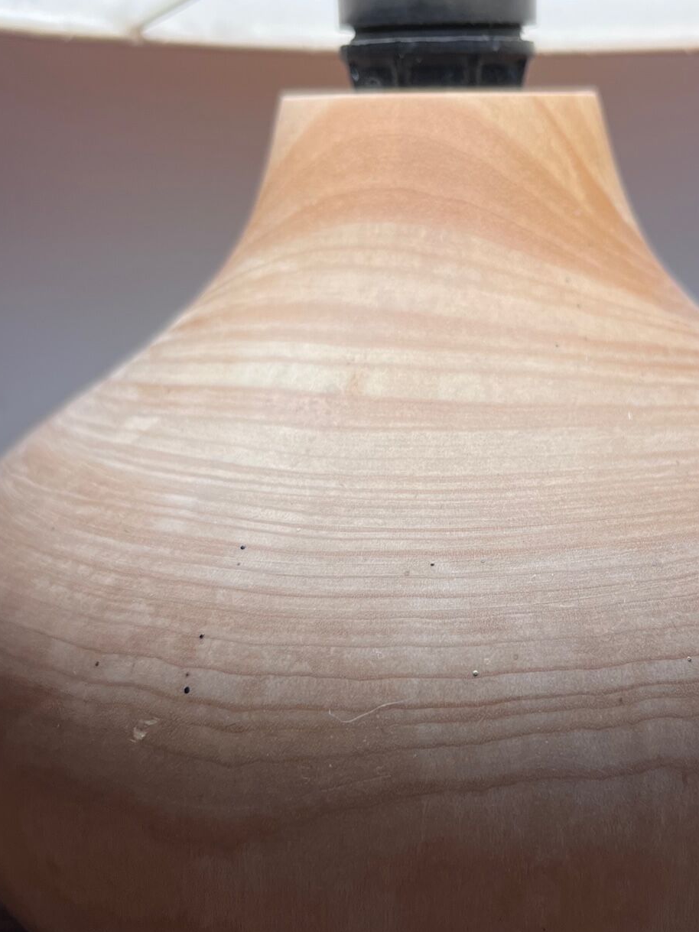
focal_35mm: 43
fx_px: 1158
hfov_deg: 33.4
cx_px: 434
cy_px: 500
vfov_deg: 43.8
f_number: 1.6
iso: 64
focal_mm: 5.1
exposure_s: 1/100
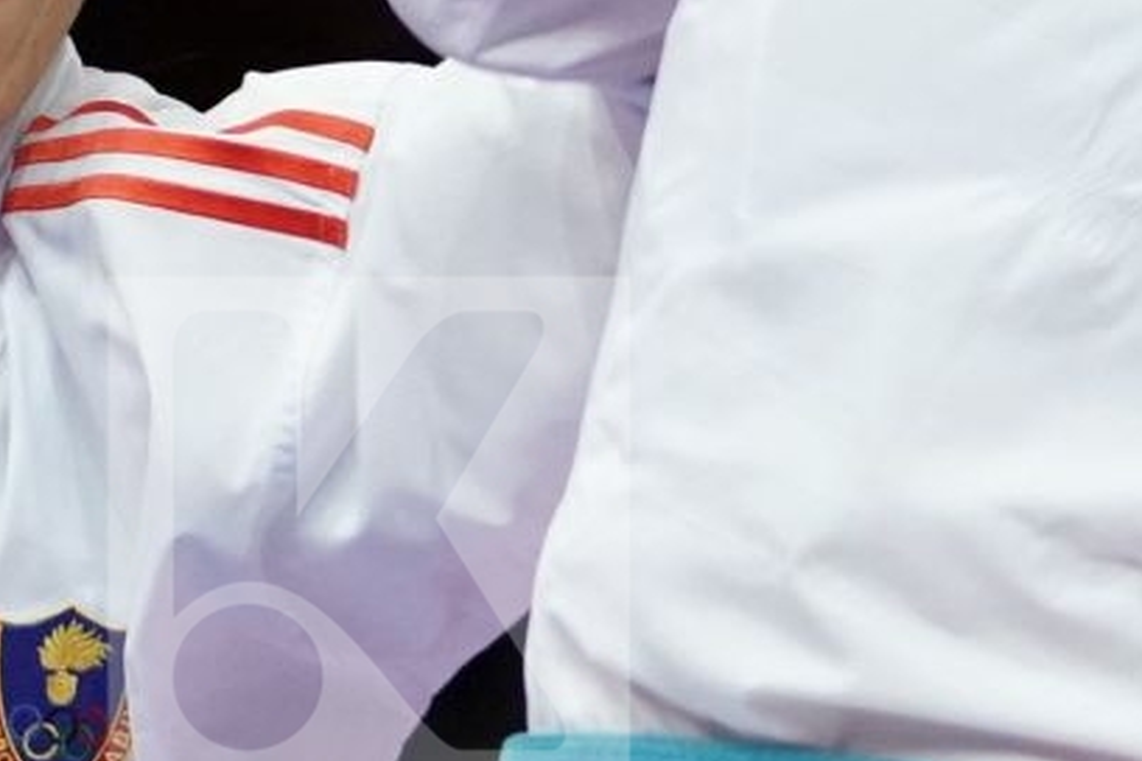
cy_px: 532
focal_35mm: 824
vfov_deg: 1.7
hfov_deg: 2.5
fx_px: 26137
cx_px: -579
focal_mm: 125
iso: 3200
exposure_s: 1/1000
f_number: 2.8
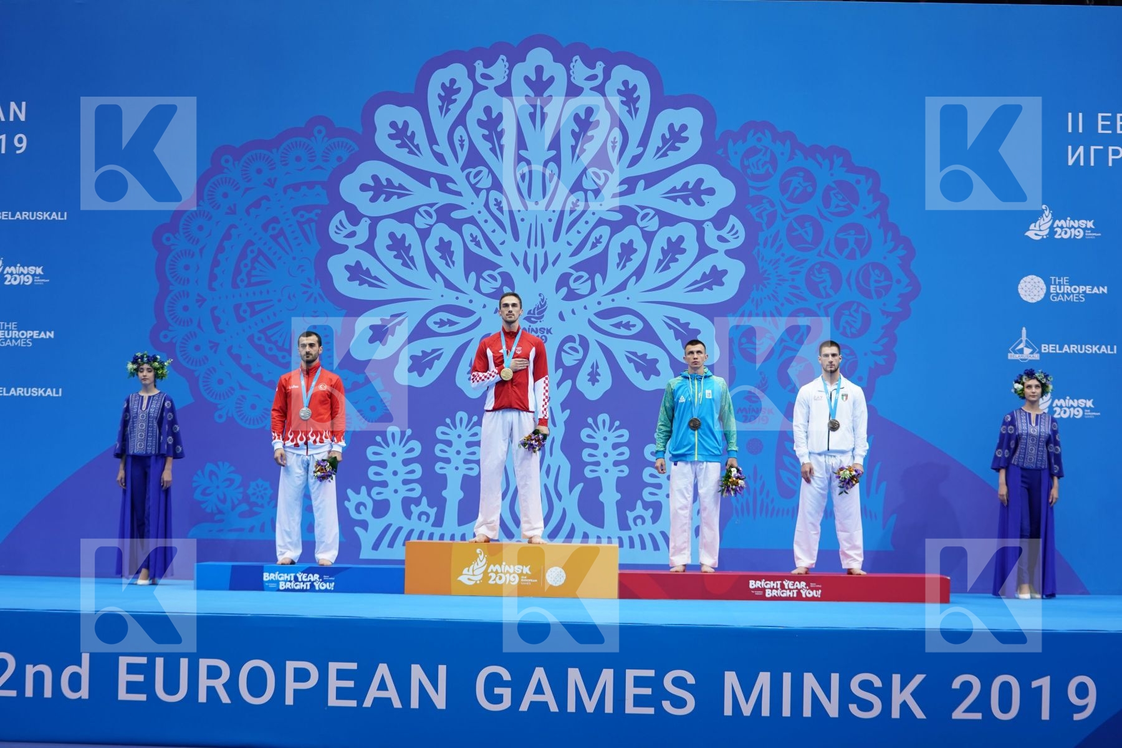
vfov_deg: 17.3
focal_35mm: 79
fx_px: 2462
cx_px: 561
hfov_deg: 25.7
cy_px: 374
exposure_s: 1/250
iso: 400
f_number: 2.8
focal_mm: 79
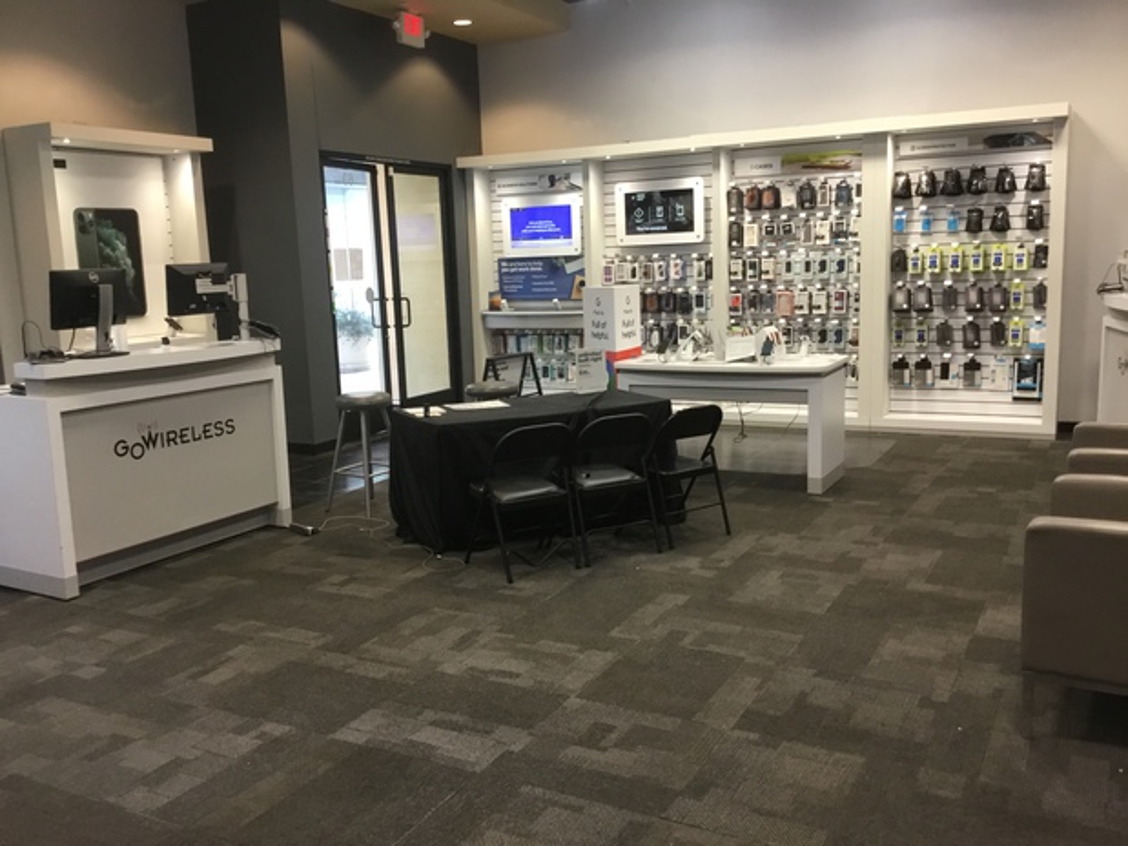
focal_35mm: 31
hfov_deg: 58.4
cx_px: 564
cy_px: 423
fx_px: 1010
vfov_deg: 45.4
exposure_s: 1/30
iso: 100
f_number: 2.4
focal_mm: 3.3
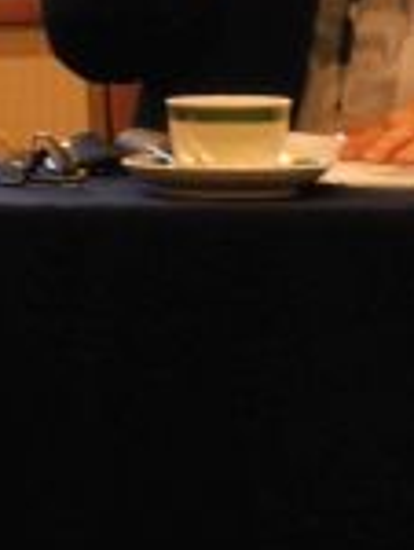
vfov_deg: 3.4
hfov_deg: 2.6
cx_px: 348
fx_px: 9127
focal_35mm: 574
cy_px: -204
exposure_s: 1/25
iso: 800
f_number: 5.4
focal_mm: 35.9
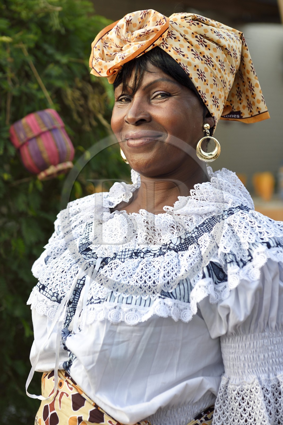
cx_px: 142
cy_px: 212
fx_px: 826
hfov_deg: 19.4
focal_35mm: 70
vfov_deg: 28.8
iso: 400
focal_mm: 70
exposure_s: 1/160
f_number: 4
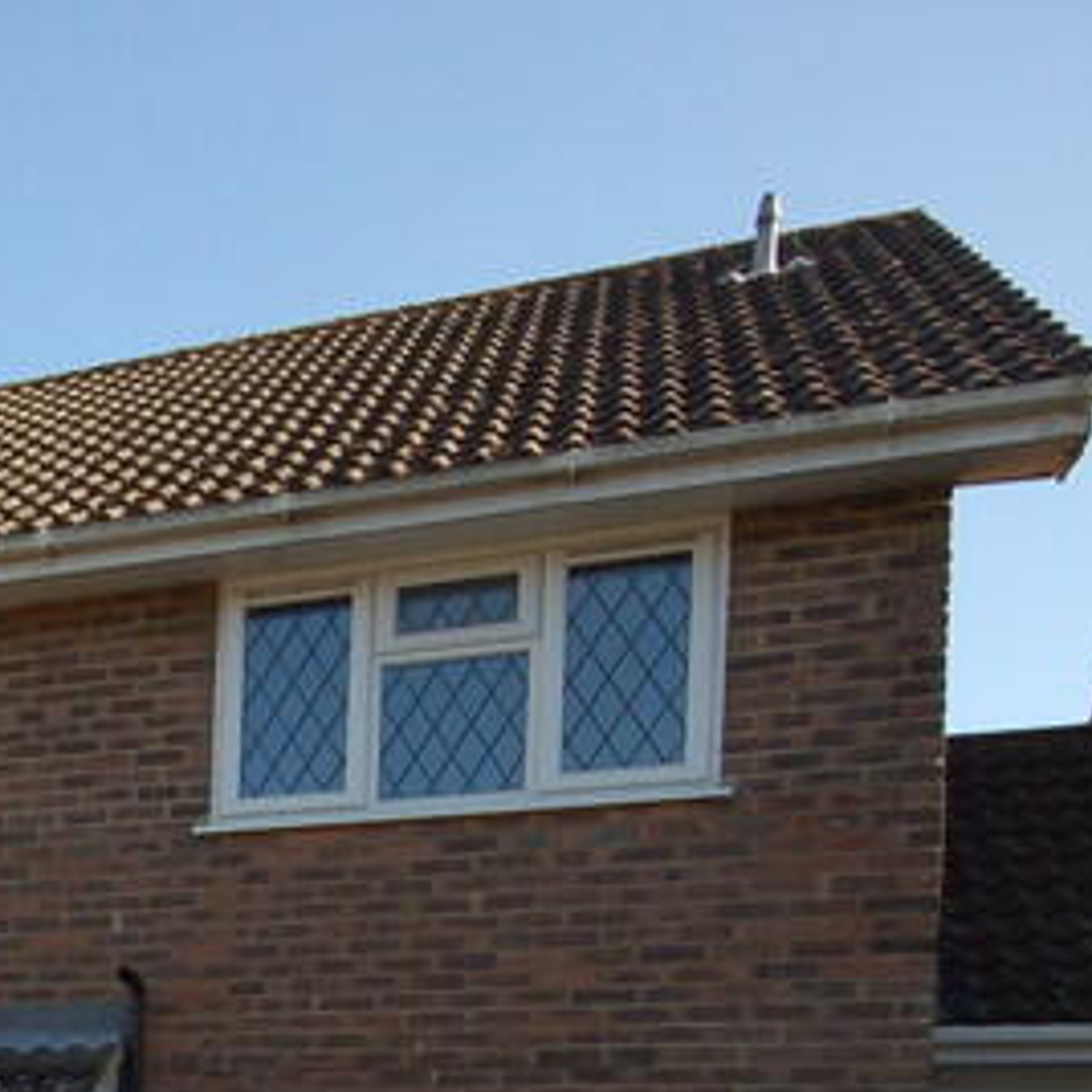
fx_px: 1914
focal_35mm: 54
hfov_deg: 25.0
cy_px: 1192
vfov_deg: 28.9
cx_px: -513
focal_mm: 11
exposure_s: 1/250
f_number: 8
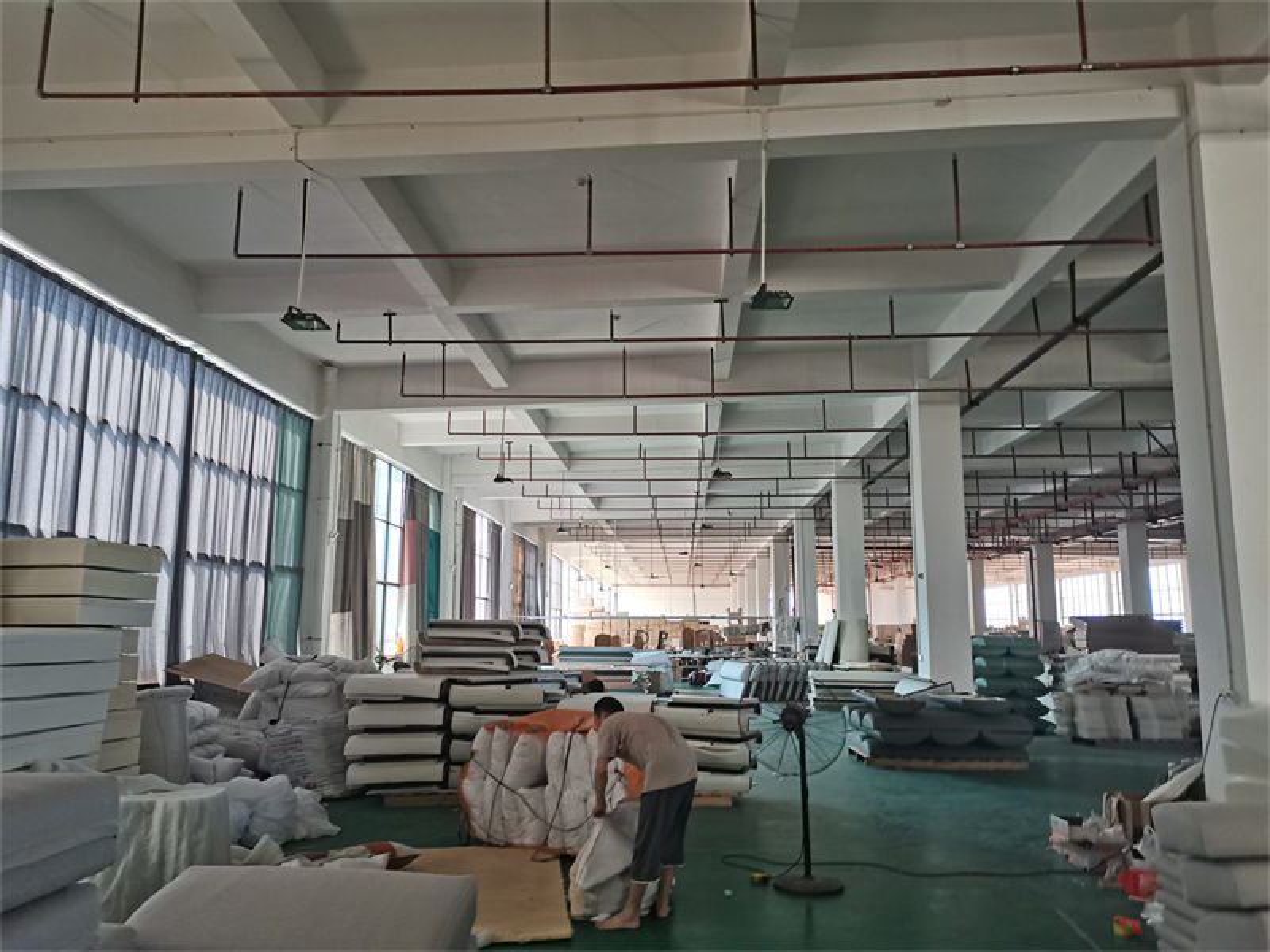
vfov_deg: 53.1
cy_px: 476
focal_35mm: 26
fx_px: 954
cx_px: 635
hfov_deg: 67.3
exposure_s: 1/100
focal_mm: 5.58
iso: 100
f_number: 1.8
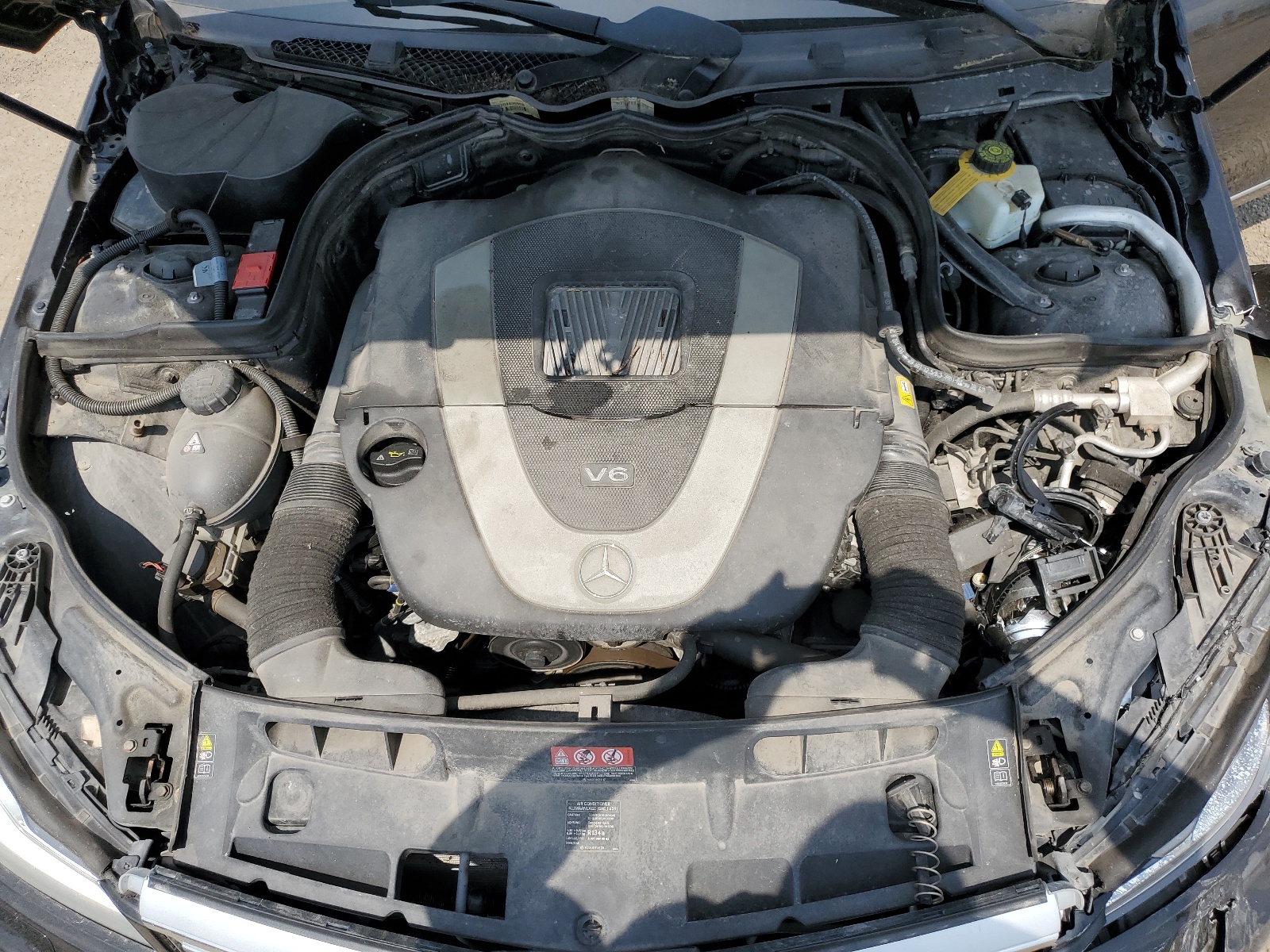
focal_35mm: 26
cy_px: 476
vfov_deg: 53.1
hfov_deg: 67.3
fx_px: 954
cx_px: 635
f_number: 1.5
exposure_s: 1/2500
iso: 50
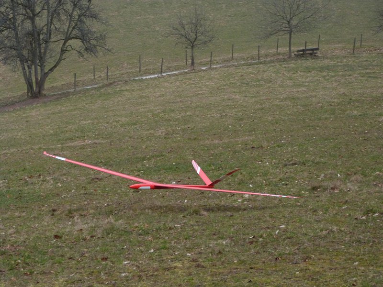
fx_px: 1372
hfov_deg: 15.9
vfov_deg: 12.0
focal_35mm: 124
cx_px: 192
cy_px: 144
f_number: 3.6
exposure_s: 1/1000
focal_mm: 22.3
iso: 320
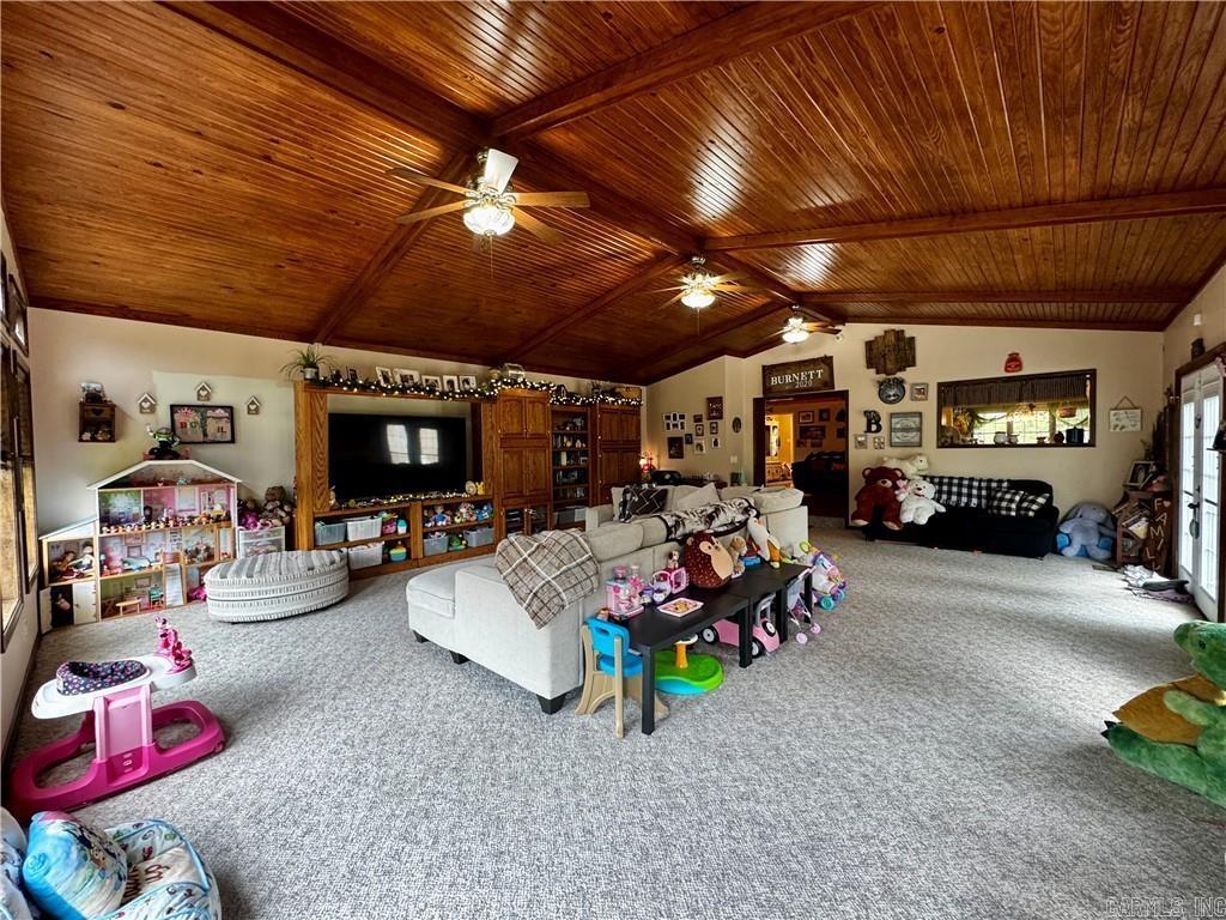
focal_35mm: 14
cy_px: 460
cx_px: 613
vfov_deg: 85.7
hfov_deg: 102.1
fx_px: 496
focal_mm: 2.22
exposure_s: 1/60
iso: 250
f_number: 2.2
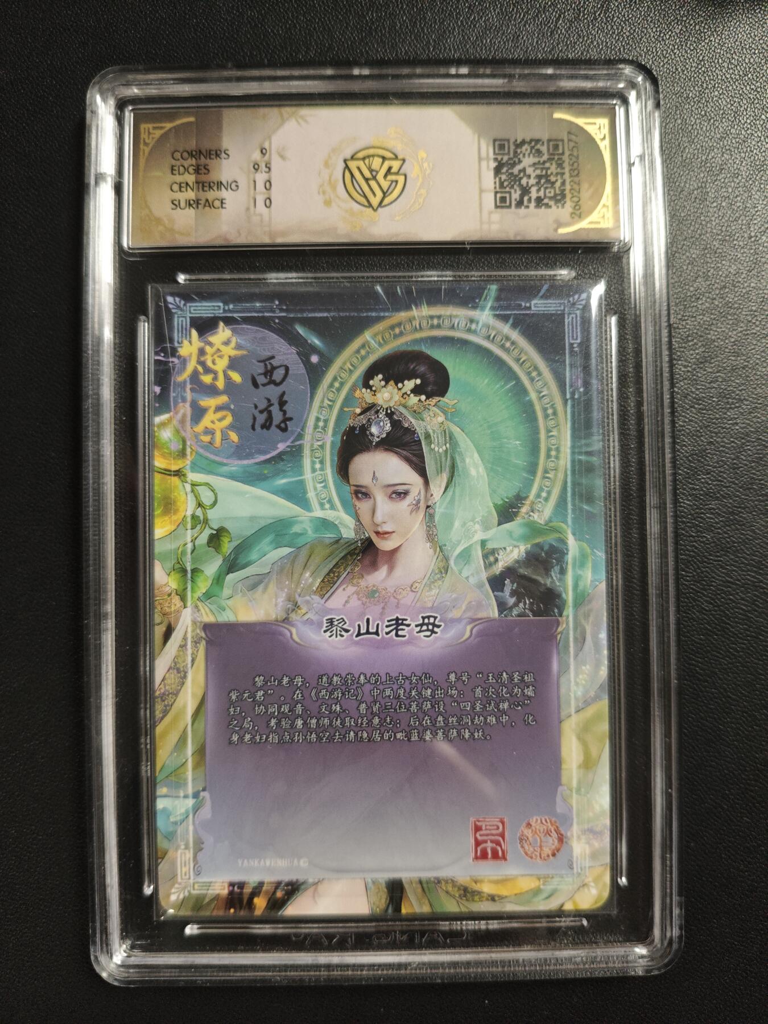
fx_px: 769
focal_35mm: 26
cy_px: 512
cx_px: 384
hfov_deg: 53.1
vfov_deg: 67.3
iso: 1000
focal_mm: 4.94
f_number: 1.5
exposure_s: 1/200
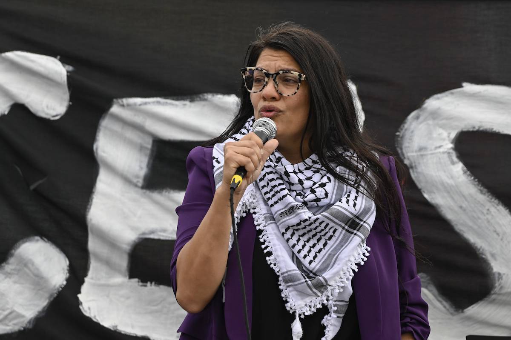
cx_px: 256
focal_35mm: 300
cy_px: 170
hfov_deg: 6.9
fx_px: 4256
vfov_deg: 4.6
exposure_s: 1/500
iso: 160
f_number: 4.5
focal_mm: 200
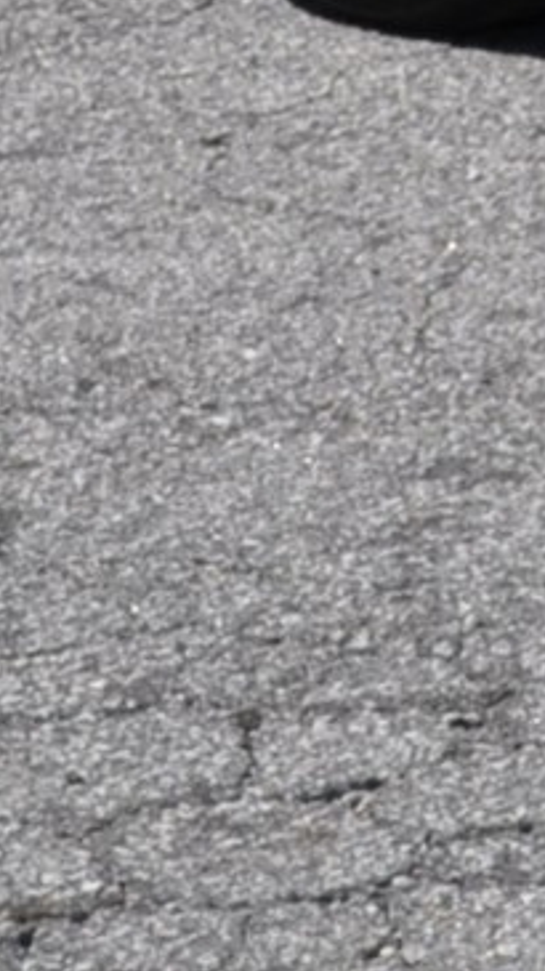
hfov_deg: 3.6
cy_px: -813
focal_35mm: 312
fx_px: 8014
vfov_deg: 6.8
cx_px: 2682
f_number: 10
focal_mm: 29
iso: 200
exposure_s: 1/400
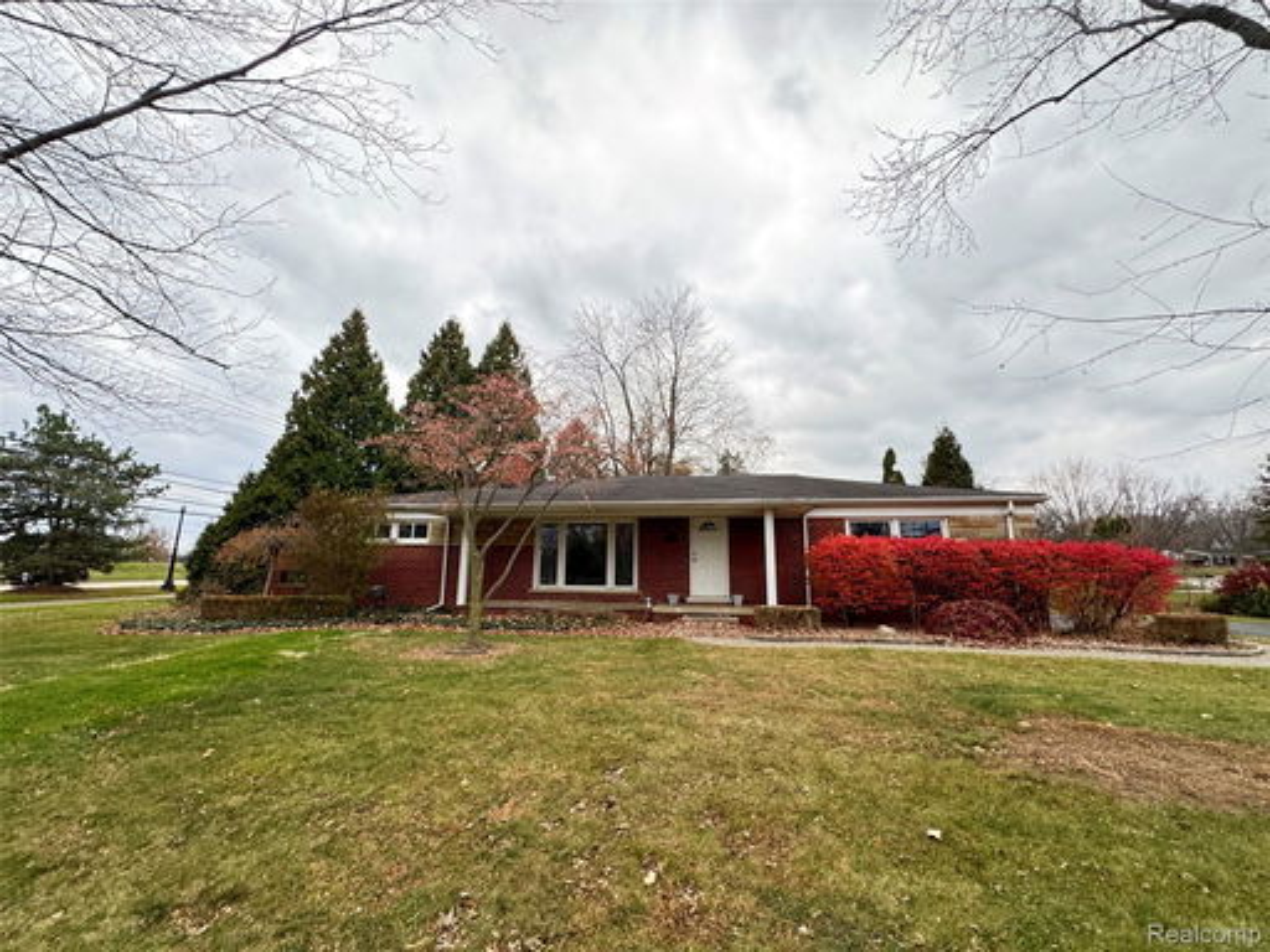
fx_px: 514
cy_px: 476
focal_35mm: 14
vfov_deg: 85.7
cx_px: 635
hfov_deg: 102.1
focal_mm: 2.22
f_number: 2.2
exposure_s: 1/99
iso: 250
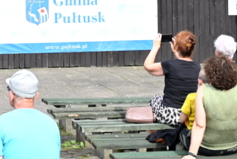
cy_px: -124
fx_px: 890
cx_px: -30
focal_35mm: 135
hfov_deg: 14.8
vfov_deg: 9.7
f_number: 5.6
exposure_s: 1/250
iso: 140
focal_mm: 36
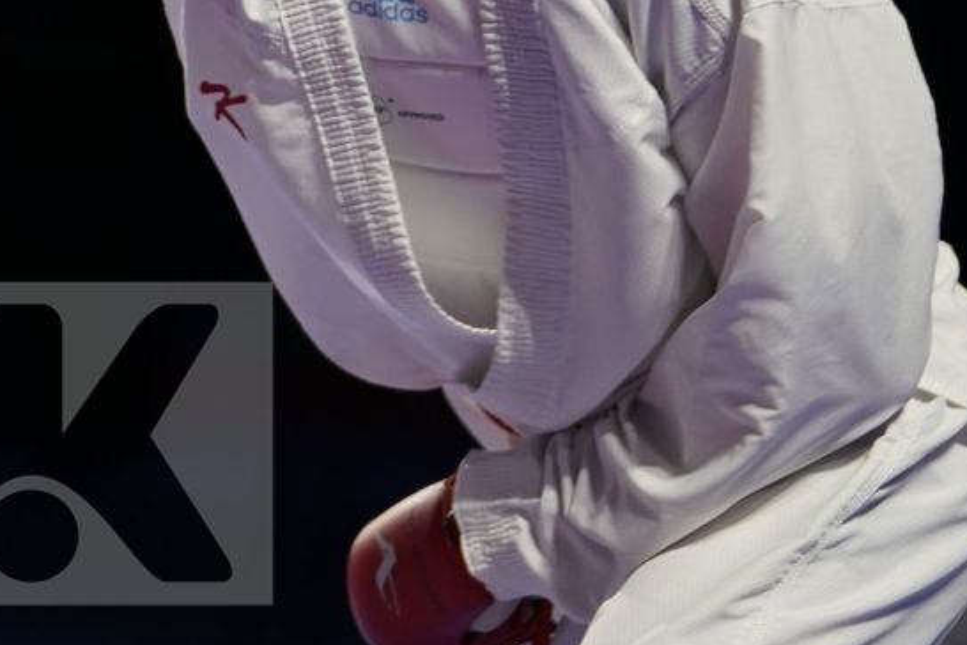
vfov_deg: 3.1
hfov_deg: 4.6
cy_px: -186
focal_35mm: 445
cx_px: 108
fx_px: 11952
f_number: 2.8
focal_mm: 135
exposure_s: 1/1000
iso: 1000
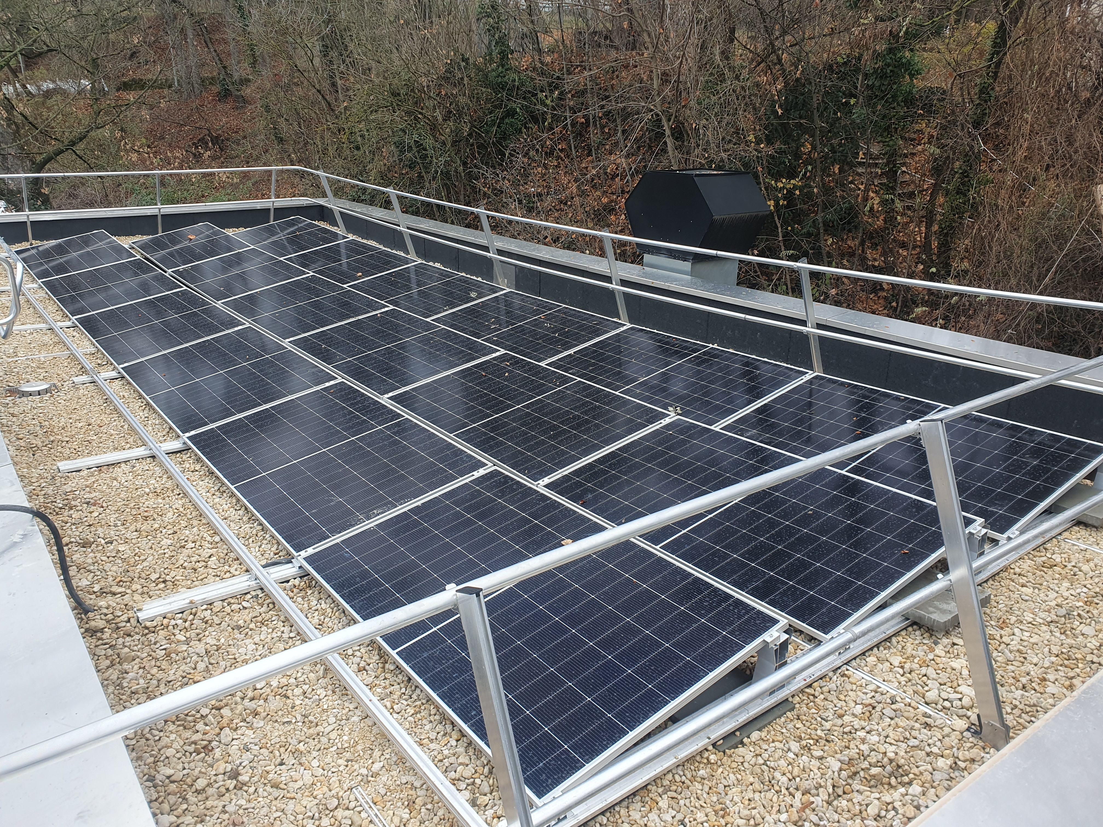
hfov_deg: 67.3
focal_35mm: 26
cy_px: 414
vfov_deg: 53.1
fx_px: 828
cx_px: 552
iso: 50
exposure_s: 1/101
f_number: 2.4
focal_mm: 4.32
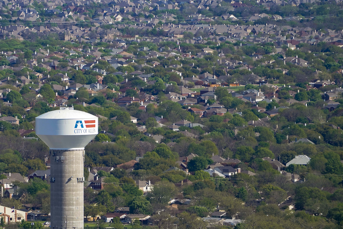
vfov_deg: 2.0
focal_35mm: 699
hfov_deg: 3.0
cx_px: 148
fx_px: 6660
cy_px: 112
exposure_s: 1/2000
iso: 640
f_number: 6.3
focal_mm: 571
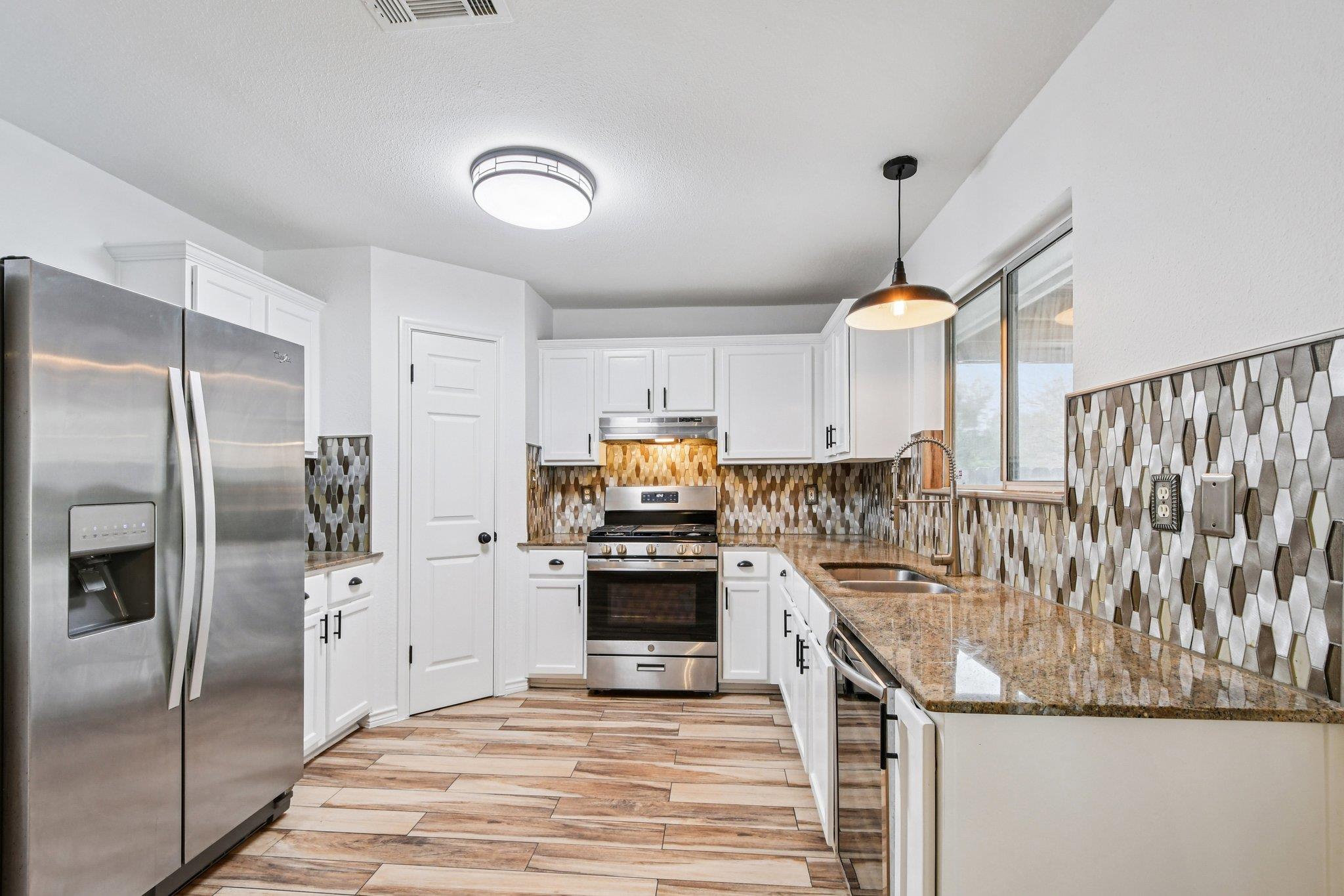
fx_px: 560
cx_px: 672
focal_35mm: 15
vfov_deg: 77.3
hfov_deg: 100.4
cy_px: 448
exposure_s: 1/25
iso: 400
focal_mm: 10
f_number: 8
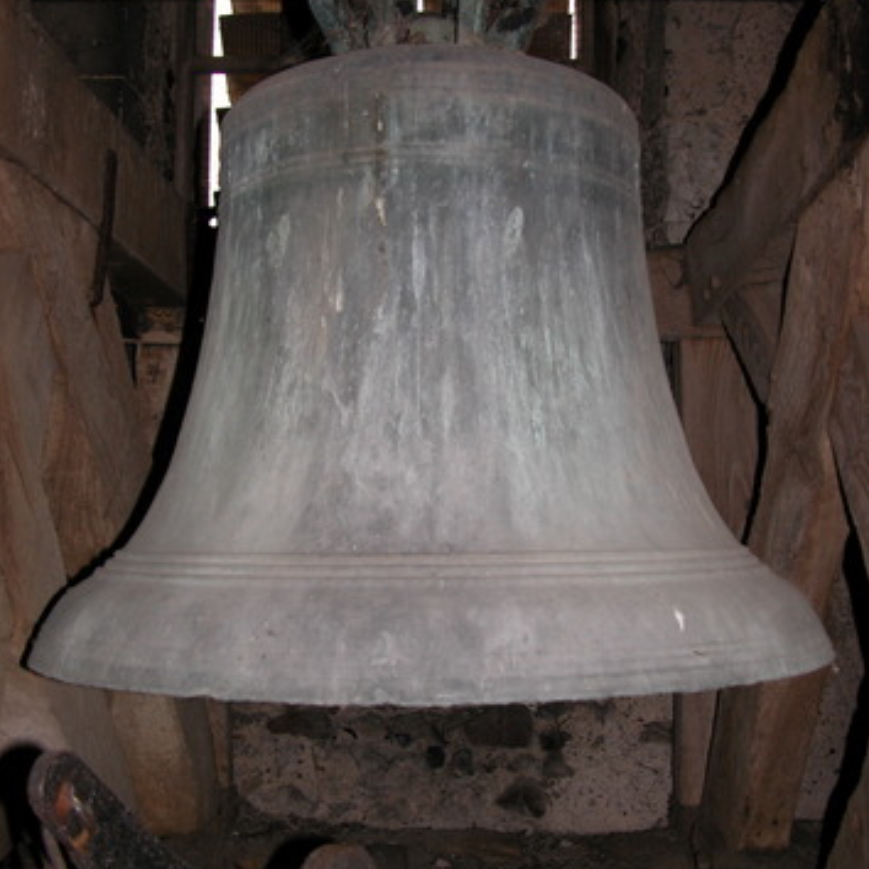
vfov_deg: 40.0
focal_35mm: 42
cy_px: 462
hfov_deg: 40.0
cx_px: 437
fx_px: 1193
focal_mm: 8.9
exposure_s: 1/60
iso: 100
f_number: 2.8
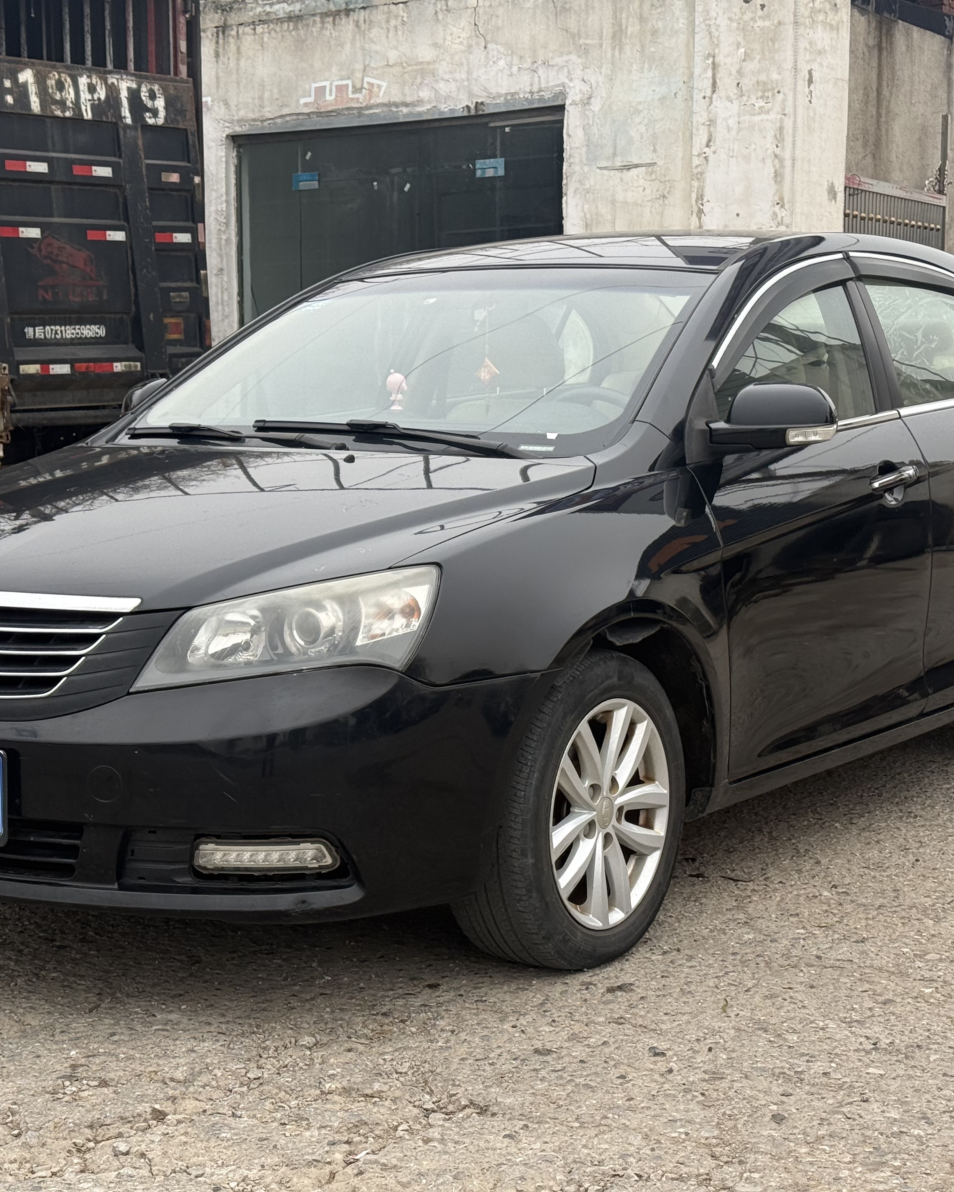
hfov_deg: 23.5
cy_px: 590
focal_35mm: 65
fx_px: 2294
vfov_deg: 29.1
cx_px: 435
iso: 80
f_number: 1.78
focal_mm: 6.76
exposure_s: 1/601
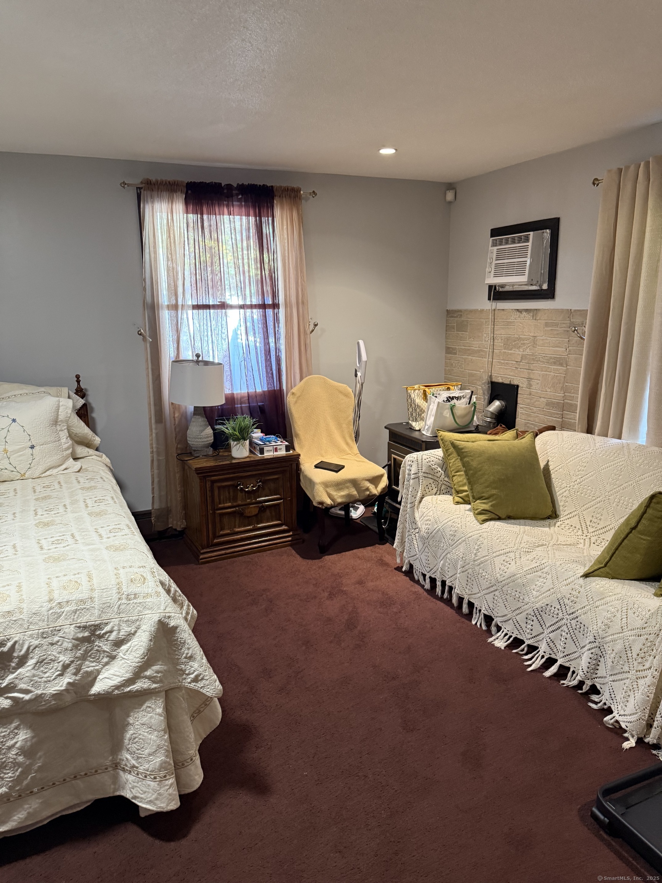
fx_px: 612
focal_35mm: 24
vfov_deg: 71.6
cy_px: 442
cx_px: 331
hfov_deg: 56.8
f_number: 1.78
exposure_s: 1/60
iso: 400
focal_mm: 6.76
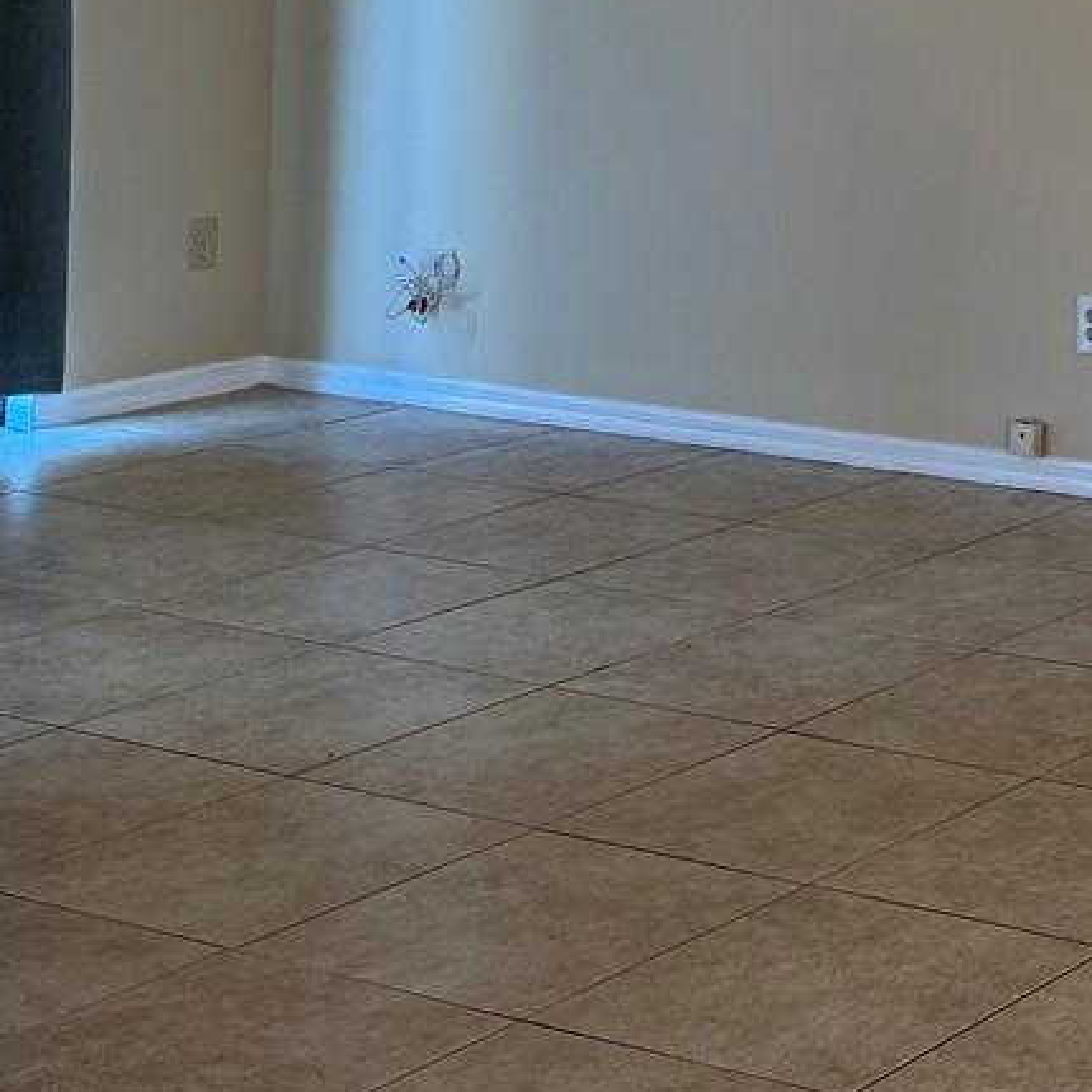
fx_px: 2820
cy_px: -216
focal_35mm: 79
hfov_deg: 18.6
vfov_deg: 20.5
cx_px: 1768
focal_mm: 6.76
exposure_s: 1/120
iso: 160
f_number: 1.78
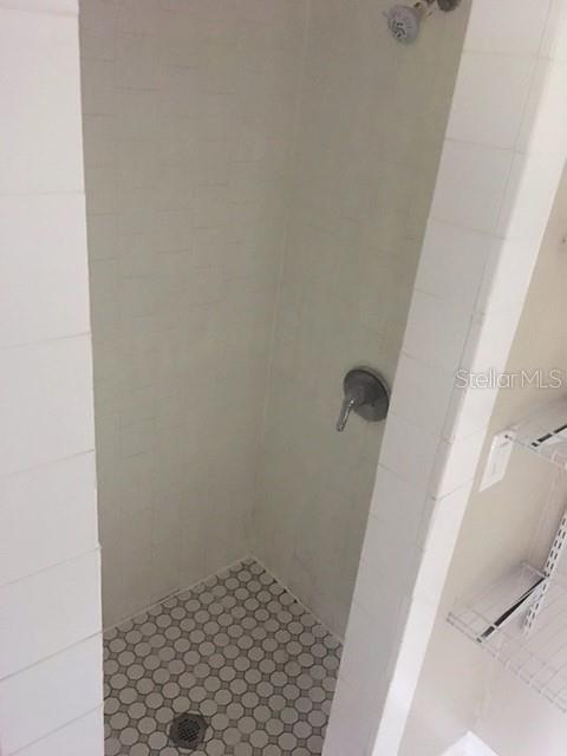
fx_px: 633
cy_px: 378
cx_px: 284
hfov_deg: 48.2
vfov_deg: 61.7
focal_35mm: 29
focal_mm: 4.15
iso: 640
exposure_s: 1/15
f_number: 2.2
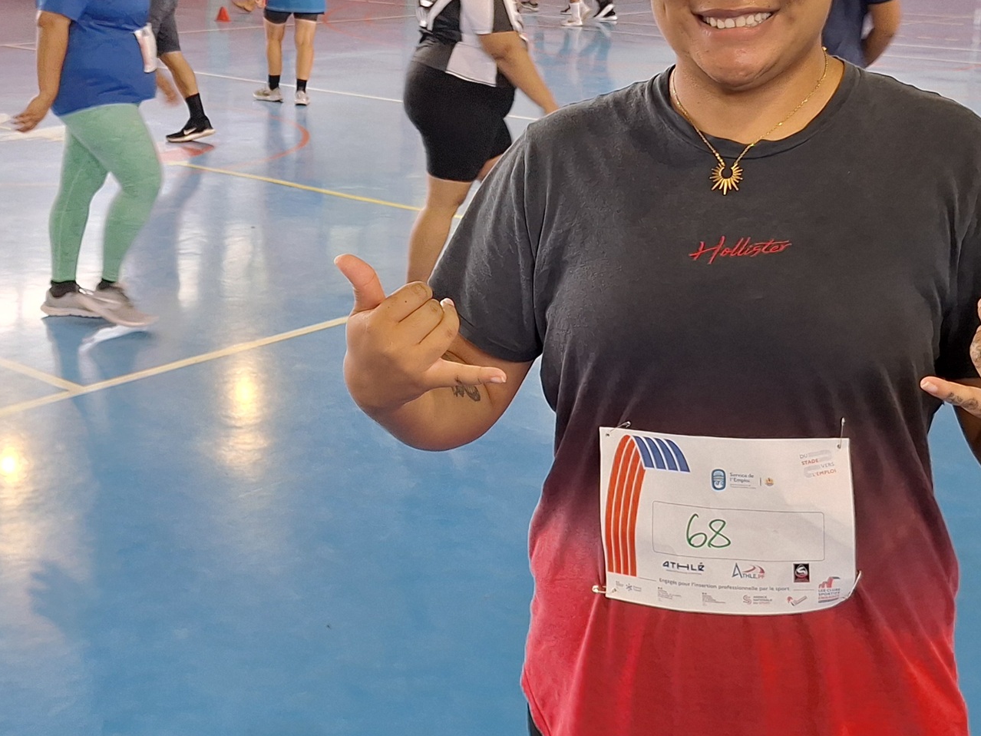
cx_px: 365
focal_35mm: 54
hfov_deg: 35.3
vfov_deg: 26.8
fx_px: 1530
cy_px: 237
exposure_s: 1/50
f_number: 1.8
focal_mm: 5.54
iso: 50
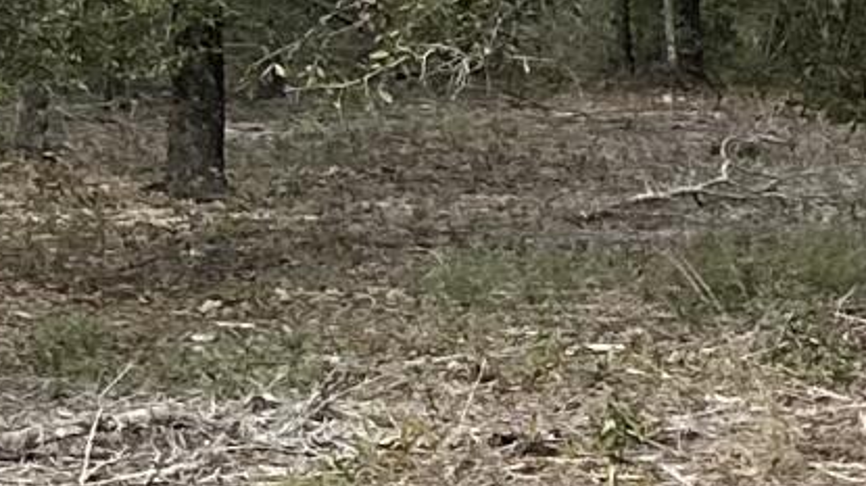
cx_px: 2665
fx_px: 4338
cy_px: 542
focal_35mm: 189
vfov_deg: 6.4
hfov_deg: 9.0
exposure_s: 1/1157
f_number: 1.78
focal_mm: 6.86
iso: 80
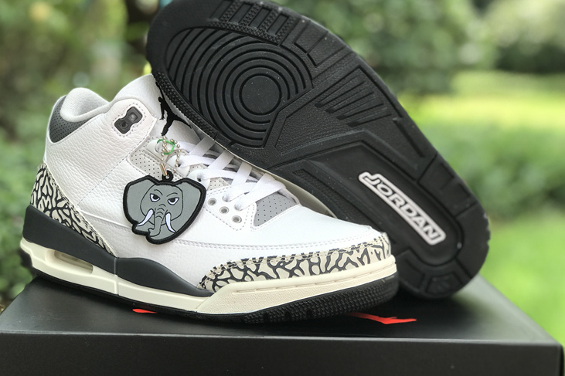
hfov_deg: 33.4
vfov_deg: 22.6
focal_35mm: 60
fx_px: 941
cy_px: 172
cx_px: 282
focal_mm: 6.6
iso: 20
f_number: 2.8
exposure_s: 1/94
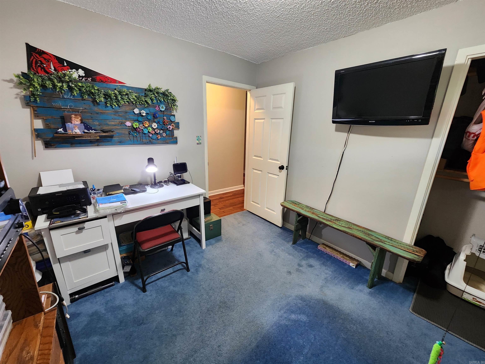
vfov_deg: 89.9
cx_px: 242
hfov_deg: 106.2
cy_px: 182
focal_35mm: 13
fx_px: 182
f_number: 2.2
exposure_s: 1/40
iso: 320
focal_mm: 2.2
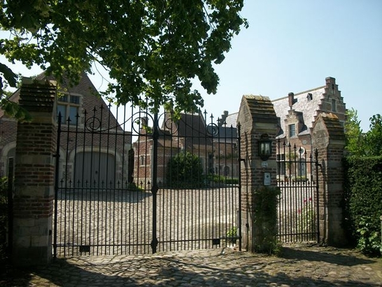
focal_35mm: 32
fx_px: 353
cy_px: 144
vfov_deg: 44.2
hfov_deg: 56.8
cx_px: 191
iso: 80
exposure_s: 1/160
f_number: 8.8
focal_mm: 5.7
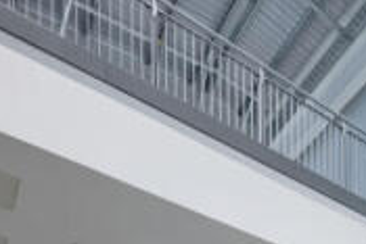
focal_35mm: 45
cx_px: 311
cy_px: 401
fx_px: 458
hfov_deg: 41.1
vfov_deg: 22.3
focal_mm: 12
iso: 400
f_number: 8
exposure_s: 1/320
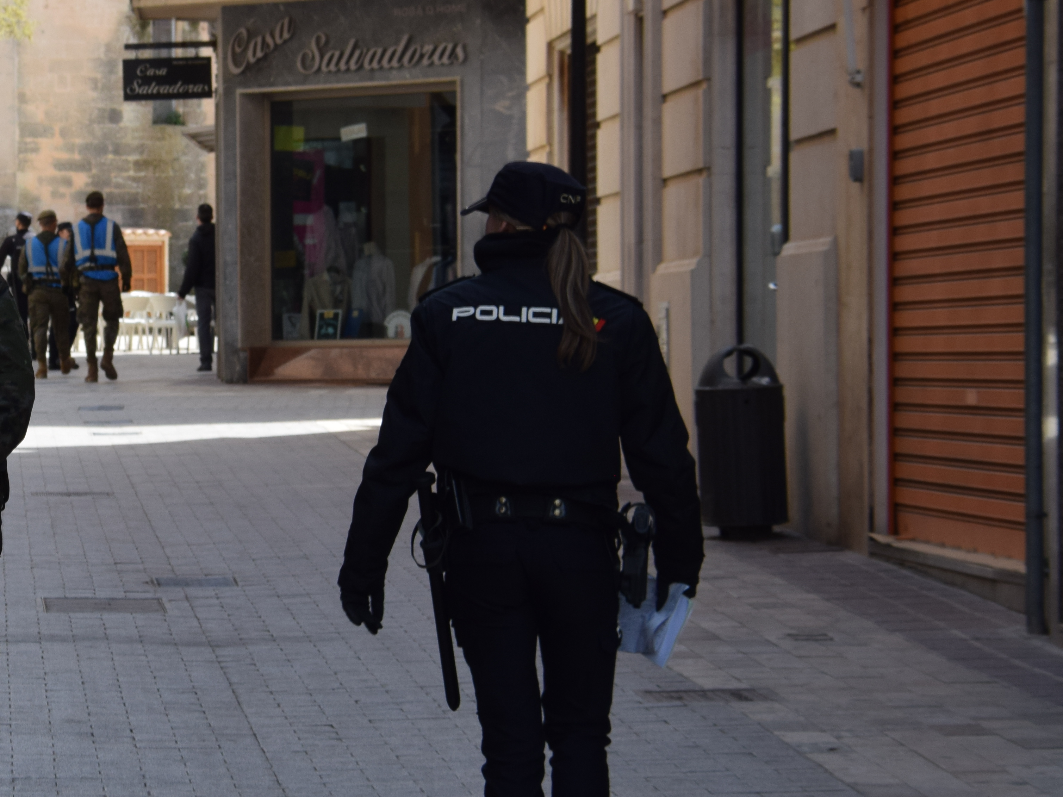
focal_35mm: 195
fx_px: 5988
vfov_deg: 7.6
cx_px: 71
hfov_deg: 10.1
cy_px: 430
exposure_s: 1/250
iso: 360
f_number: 8
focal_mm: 68
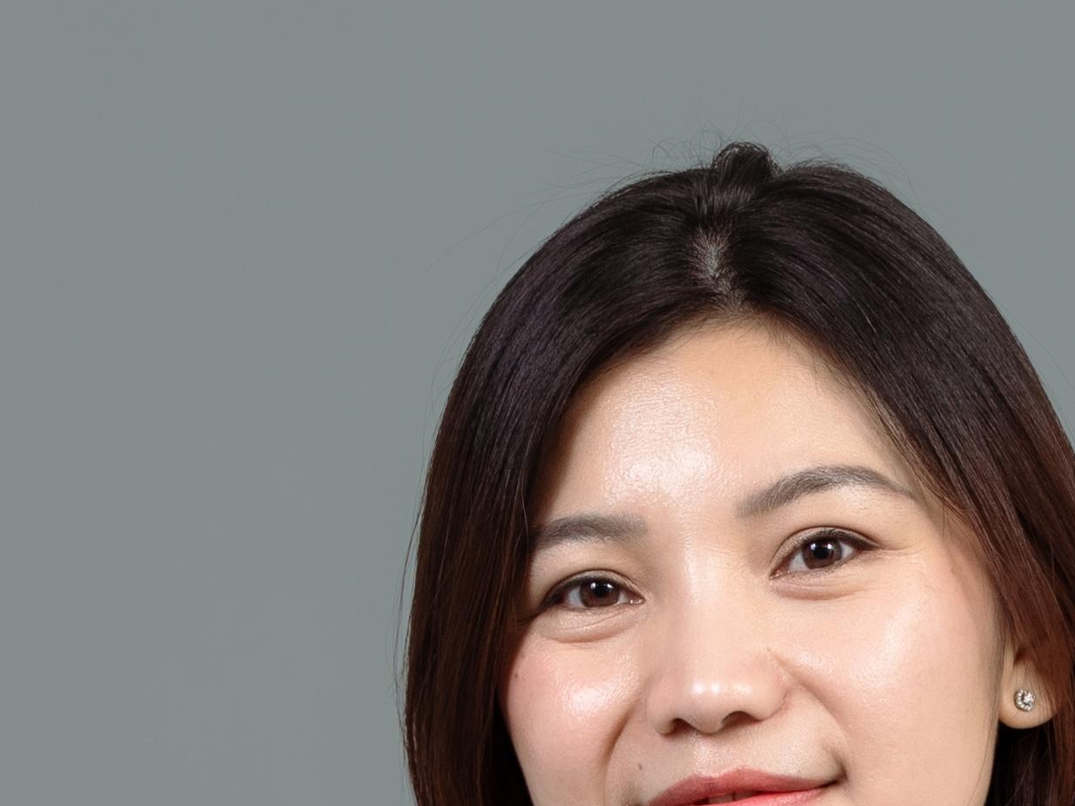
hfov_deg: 6.3
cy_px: 1512
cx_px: 864
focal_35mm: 313
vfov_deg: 4.7
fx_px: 9721
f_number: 5.6
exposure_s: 1/160
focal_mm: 68
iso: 250
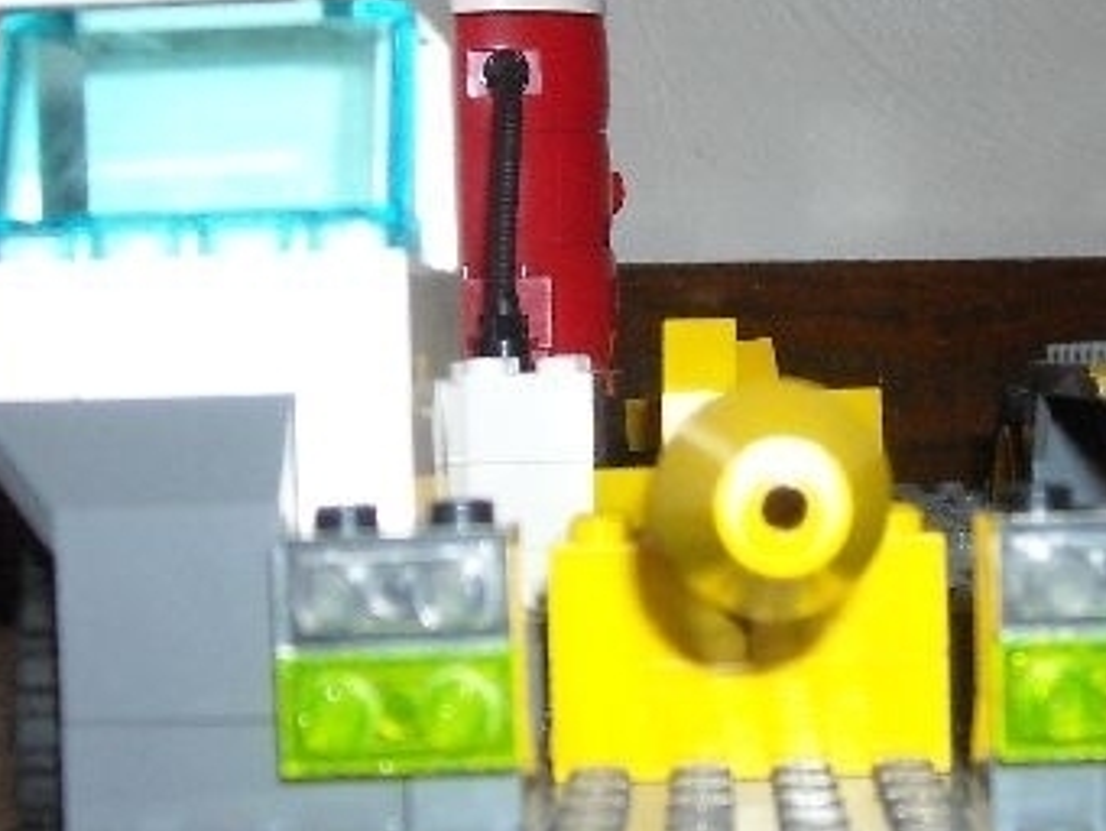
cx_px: 691
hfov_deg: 23.8
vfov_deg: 18.0
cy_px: 328
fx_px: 2621
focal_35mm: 82
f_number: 2.8
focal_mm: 5.7
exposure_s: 1/60
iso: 200
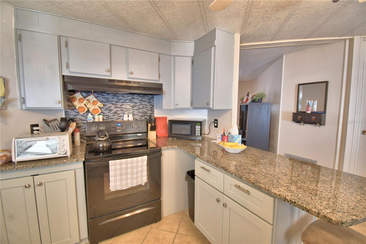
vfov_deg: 77.3
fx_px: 152
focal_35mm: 15
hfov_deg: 100.4
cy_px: 122
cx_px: 183
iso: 720
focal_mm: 10
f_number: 4.5
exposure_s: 1/30
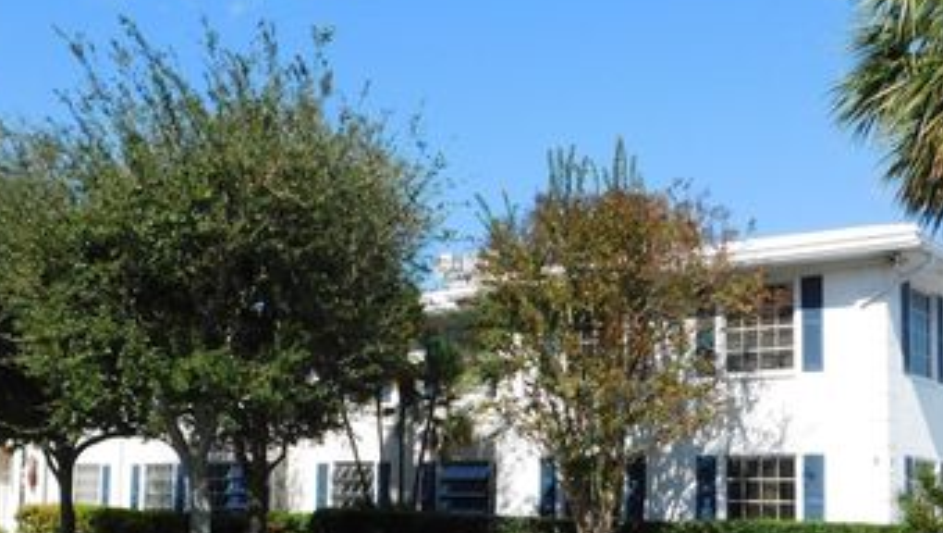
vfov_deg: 24.8
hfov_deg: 42.7
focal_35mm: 48
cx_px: 386
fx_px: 1201
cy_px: 387
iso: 125
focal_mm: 5.3
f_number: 3.2
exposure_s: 1/1250
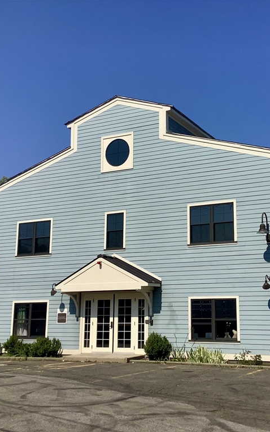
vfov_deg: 45.3
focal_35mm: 44
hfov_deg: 29.0
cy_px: 216
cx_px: 185
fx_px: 518
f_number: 2.4
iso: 25
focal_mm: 3.3
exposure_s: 1/2809
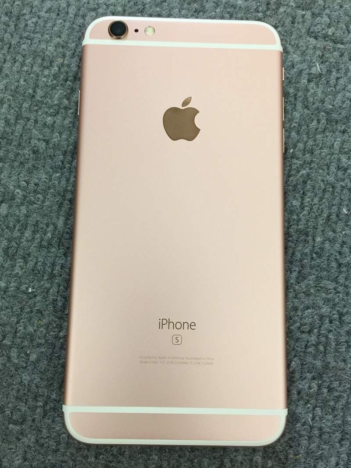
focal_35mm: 29
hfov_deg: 48.2
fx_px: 392
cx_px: 176
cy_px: 234
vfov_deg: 61.7
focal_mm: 4.15
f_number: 2.2
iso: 125
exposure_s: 1/8
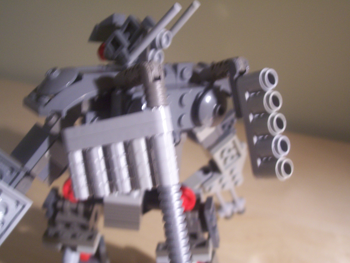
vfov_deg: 34.3
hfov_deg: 44.8
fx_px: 425
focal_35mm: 42
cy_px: 132
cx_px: 175
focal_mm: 7
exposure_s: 1/8
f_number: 3
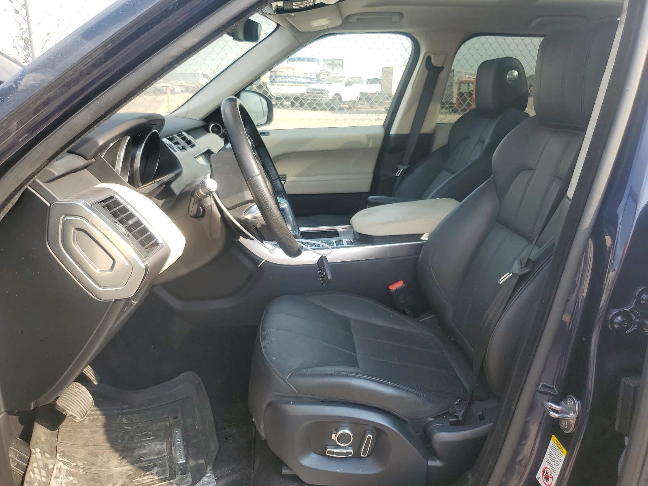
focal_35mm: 26
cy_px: 243
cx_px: 324
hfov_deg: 67.3
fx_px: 487
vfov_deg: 53.1
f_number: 1.5
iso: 50
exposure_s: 1/588
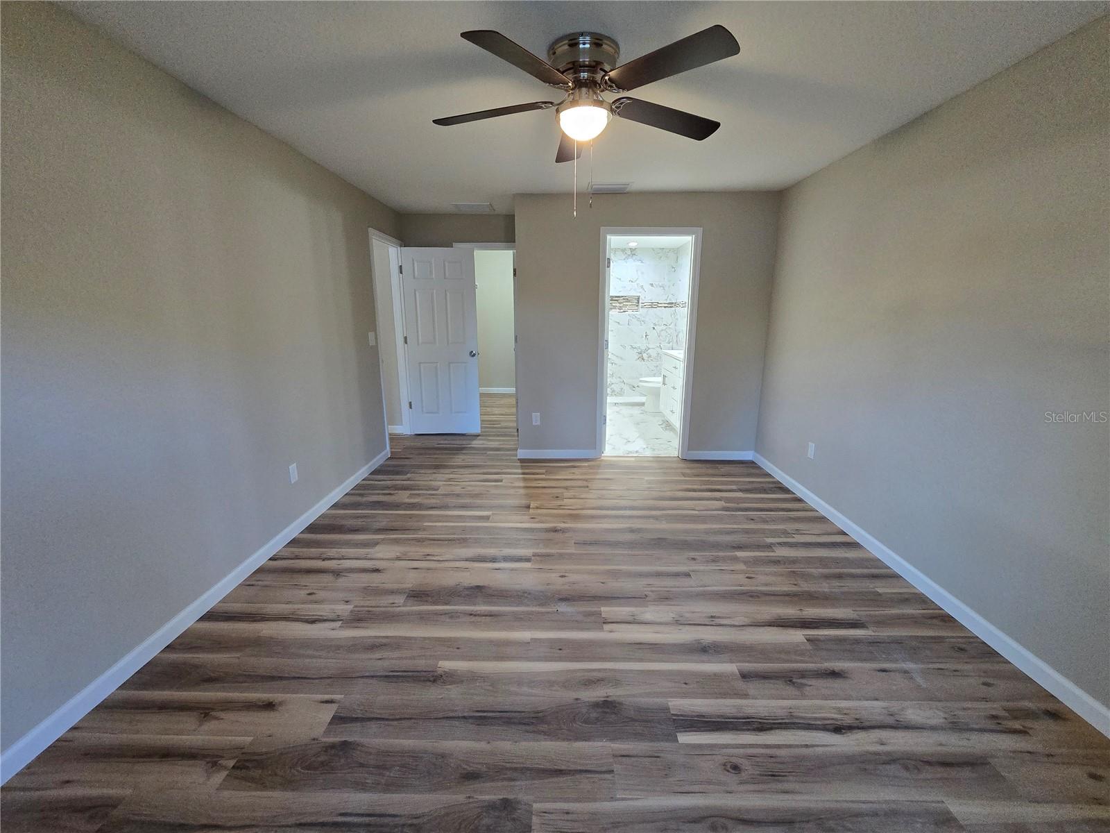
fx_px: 417
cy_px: 416
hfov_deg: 106.2
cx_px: 555
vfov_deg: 89.9
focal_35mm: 13
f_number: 2.2
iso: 400
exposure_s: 1/60
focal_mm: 2.2
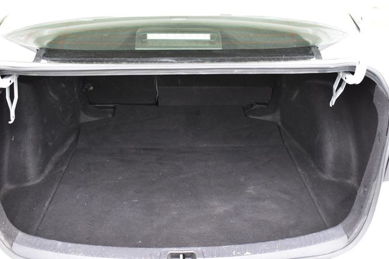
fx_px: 356
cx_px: 194
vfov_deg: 39.9
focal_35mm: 33
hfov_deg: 57.2
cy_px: 130
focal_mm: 22
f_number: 6.3
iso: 1100
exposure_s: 1/15
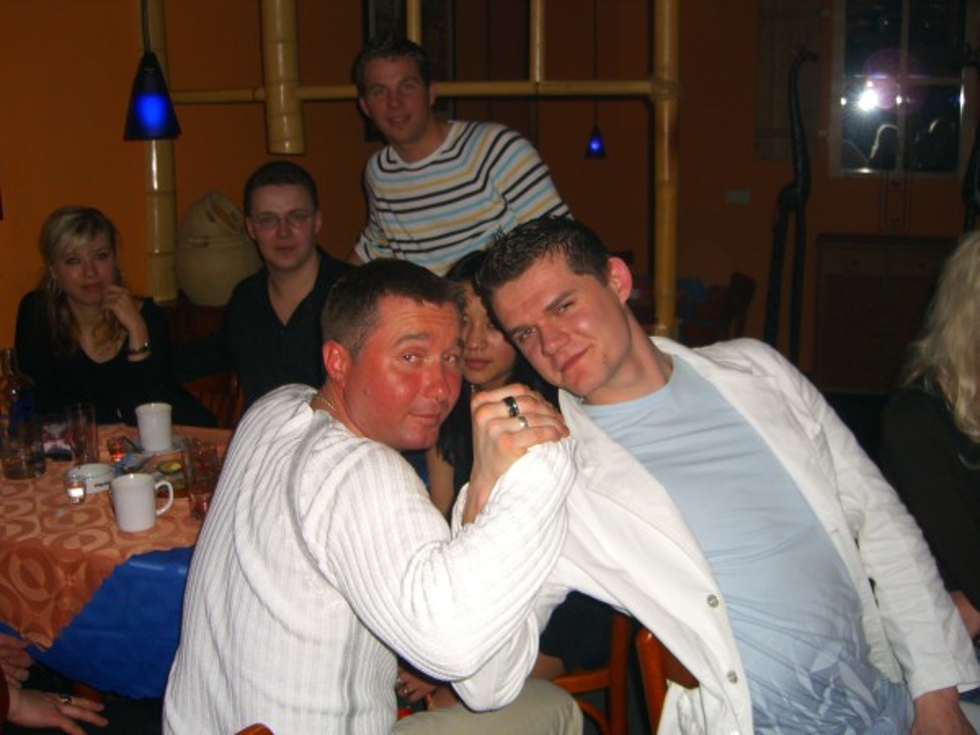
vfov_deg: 37.7
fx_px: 1076
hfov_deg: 49.0
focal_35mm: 38
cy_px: 368
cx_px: 490
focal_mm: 7.9
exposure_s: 1/60
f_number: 2.8
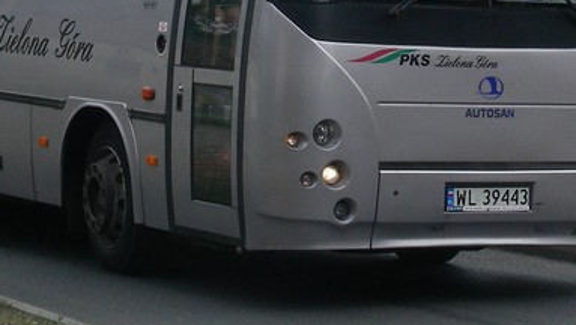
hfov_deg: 12.0
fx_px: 2736
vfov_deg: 6.7
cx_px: 230
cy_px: -97
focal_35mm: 179
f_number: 4
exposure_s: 1/496
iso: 50
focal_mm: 11.7
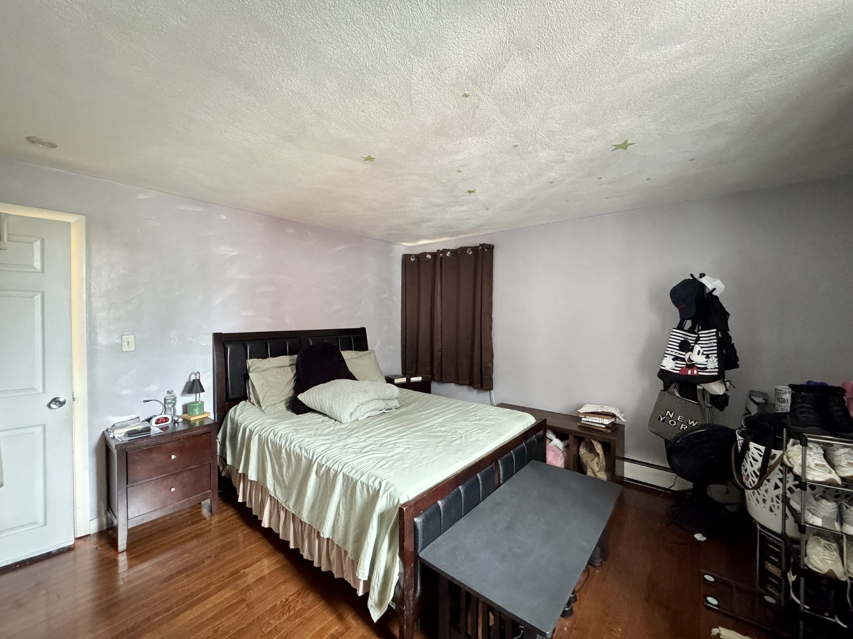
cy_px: 320
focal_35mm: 14
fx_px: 345
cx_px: 426
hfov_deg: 102.1
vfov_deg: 85.7
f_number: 2.2
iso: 1600
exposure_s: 1/30
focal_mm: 2.22
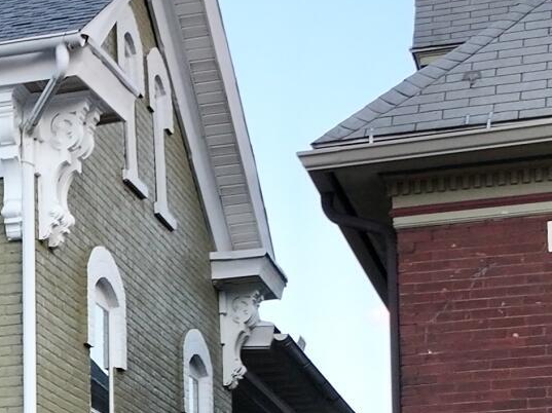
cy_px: 616
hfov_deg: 13.4
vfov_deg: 10.7
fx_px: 2135
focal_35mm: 134
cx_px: -398
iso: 230
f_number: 2.8
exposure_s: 1/320
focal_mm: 12.29
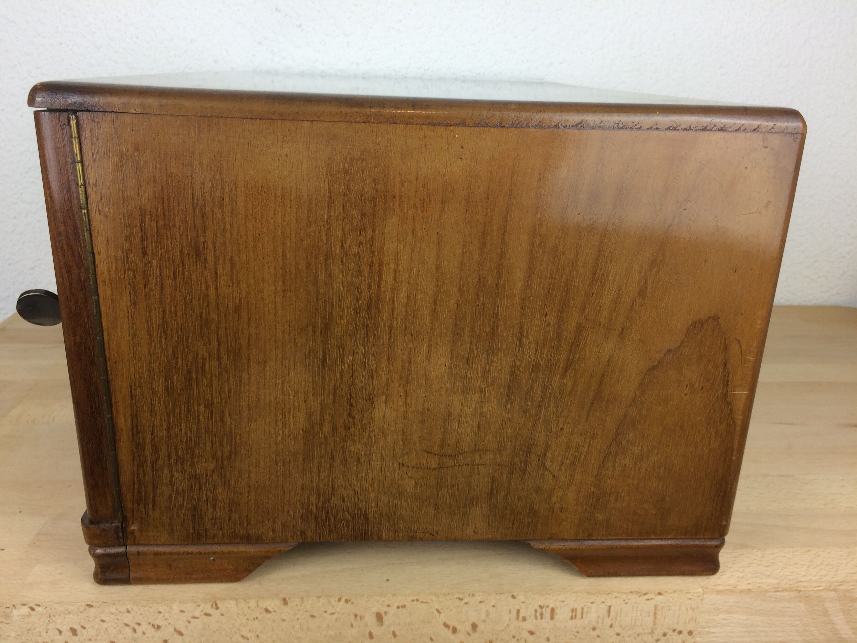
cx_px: 428
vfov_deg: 48.2
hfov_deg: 61.7
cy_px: 322
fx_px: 718
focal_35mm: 29
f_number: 2.2
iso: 40
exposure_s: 1/50
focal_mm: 4.15
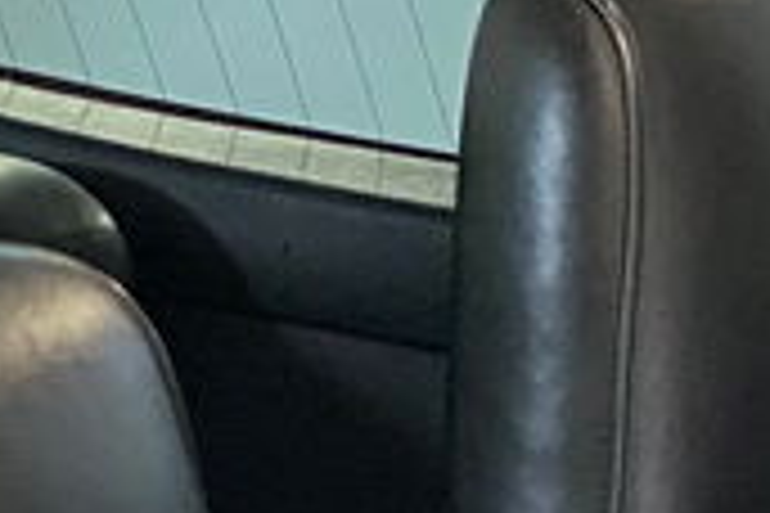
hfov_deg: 6.2
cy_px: 1606
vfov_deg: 4.1
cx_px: -761
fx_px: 6929
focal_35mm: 324
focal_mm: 6
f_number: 2
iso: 200
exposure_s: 1/40
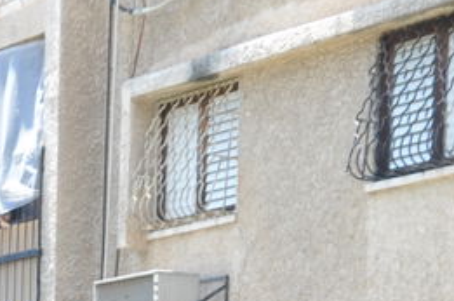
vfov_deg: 6.3
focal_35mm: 209
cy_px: 704
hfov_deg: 9.6
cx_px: -210
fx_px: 2631
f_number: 9
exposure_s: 1/125
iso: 400
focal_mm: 26
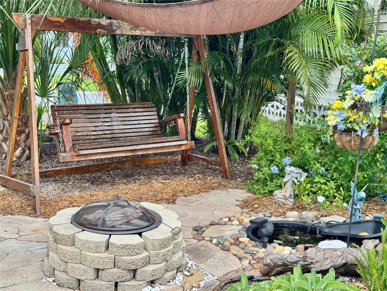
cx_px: 194
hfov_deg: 39.7
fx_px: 537
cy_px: 146
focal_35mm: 48
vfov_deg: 30.3
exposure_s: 1/495
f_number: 1.78
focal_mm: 6.76
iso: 64
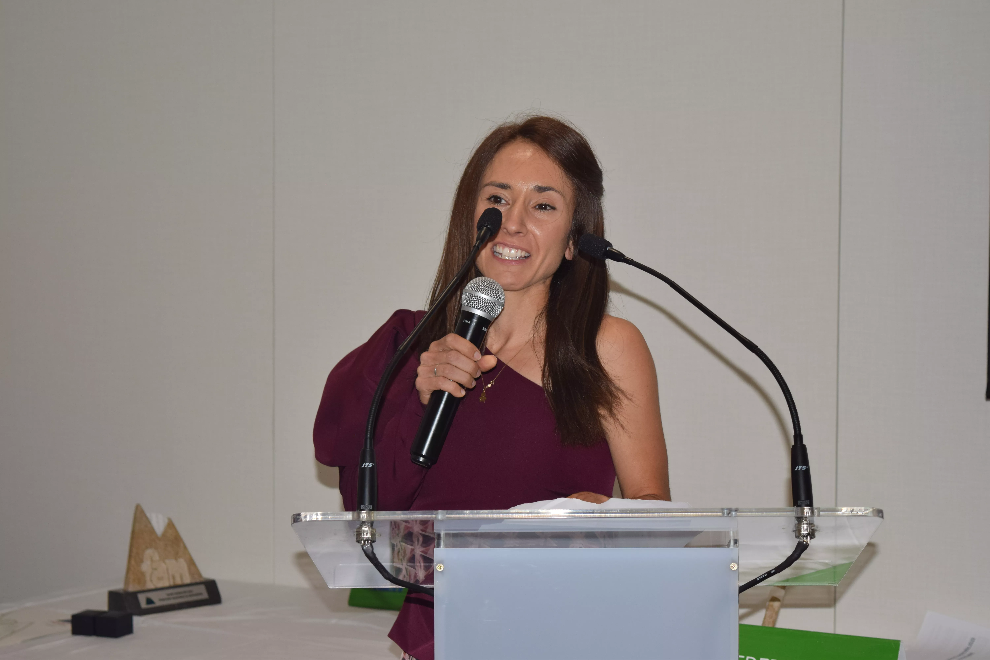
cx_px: 495
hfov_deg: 26.0
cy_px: 330
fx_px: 2145
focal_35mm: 78
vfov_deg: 17.5
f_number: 5.6
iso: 400
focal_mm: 52
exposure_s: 1/200
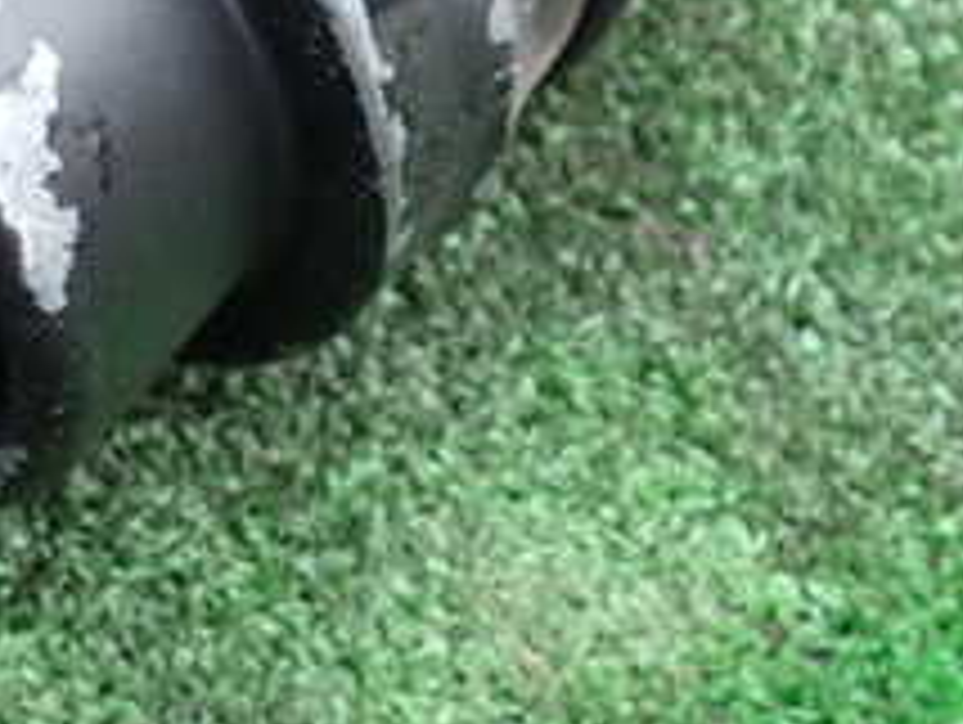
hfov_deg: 22.0
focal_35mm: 84
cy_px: -85
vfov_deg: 17.0
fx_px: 2339
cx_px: -99
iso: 200
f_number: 2.3
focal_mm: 5.4
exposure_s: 1/50
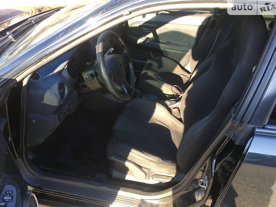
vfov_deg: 46.8
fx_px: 239
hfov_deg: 60.0
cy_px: 102
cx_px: 141
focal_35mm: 30
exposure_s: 1/100
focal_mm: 4.2
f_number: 2.2
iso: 40
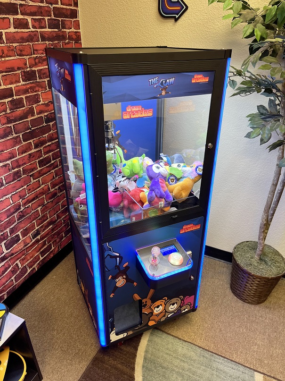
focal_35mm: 26
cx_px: 142
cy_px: 190
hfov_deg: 53.1
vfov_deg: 67.3
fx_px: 285
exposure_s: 1/120
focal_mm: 5.1
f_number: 1.6
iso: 125
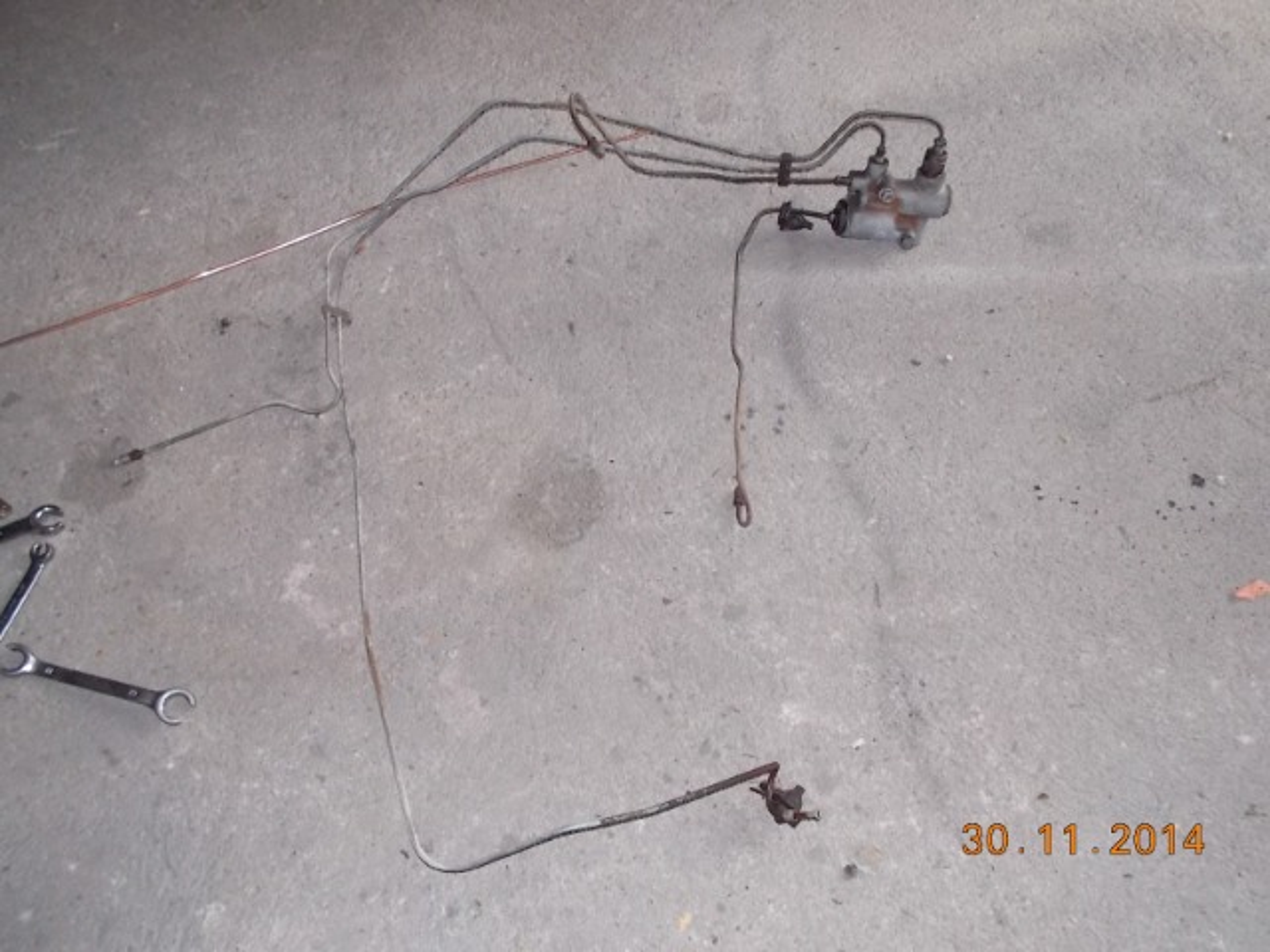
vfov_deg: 48.2
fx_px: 1064
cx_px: 635
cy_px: 476
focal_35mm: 29
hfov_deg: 61.7
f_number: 3.3
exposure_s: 1/25
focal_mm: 4.1
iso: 200
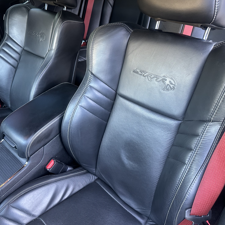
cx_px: 98
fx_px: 213
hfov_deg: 55.4
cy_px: 111
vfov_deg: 55.6
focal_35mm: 29
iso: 320
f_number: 1.78
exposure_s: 1/60
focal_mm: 6.86
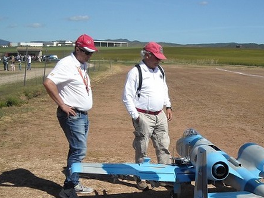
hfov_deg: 30.4
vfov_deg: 23.1
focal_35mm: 63
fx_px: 480
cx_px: 183
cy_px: 149
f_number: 5.6
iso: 64
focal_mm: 5.7
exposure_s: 1/419
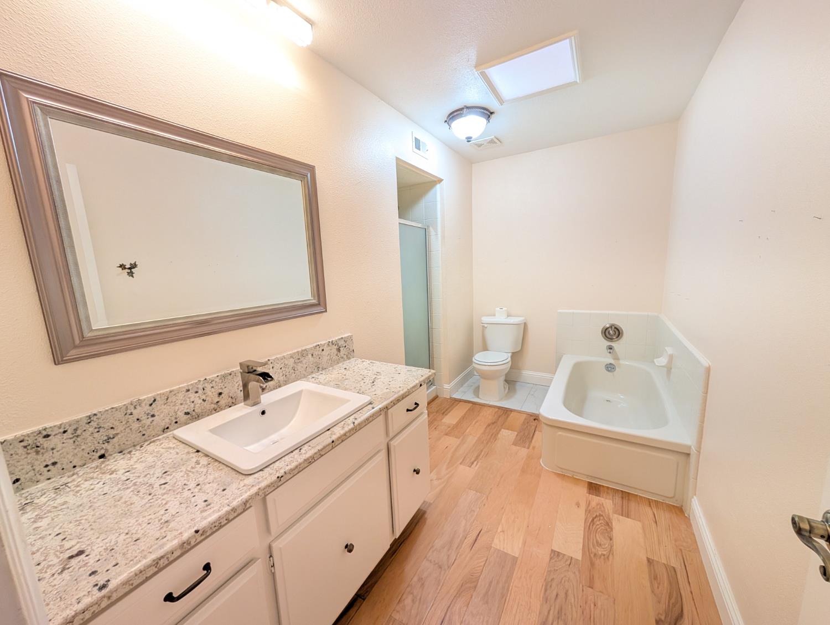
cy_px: 312
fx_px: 288
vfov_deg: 94.6
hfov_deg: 110.5
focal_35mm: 12
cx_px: 415
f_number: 1.7
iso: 207
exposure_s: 1/90.8
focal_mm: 2.02
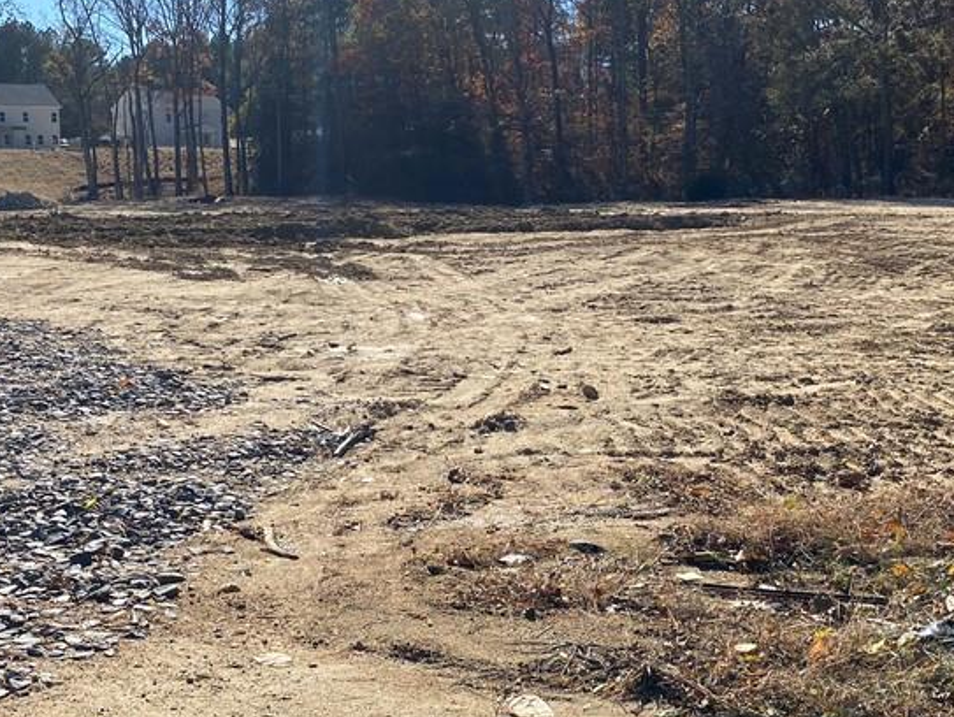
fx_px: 1351
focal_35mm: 49
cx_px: 569
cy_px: 313
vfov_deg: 29.7
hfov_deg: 38.7
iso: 32
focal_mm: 4.25
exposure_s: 1/3040
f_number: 1.8
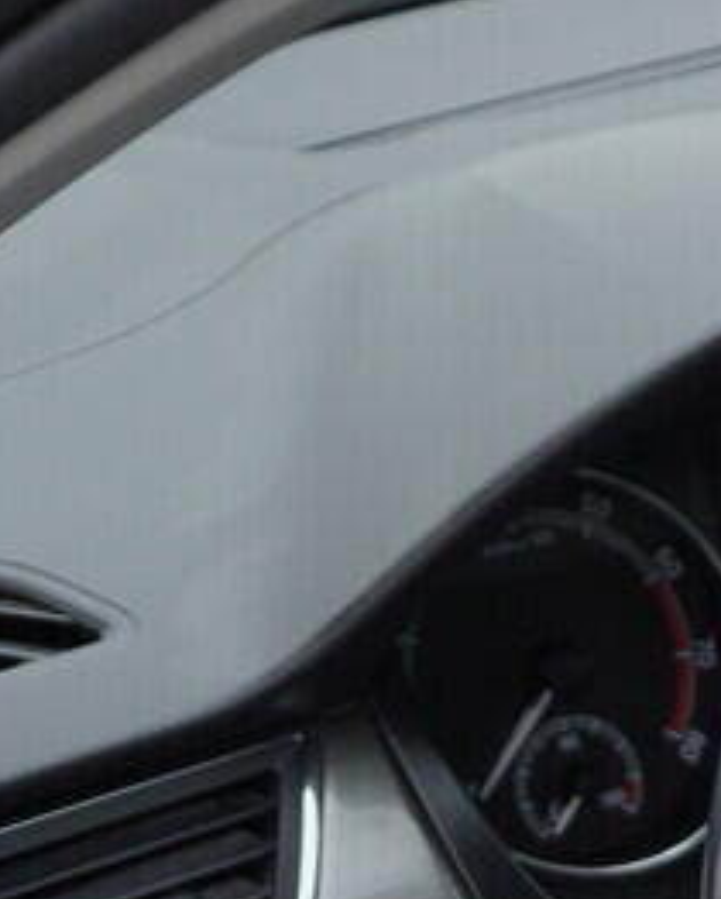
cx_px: 1336
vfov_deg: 14.1
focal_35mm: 132
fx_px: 3517
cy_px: 1134
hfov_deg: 10.9
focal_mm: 24
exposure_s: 1/50
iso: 125
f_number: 3.2
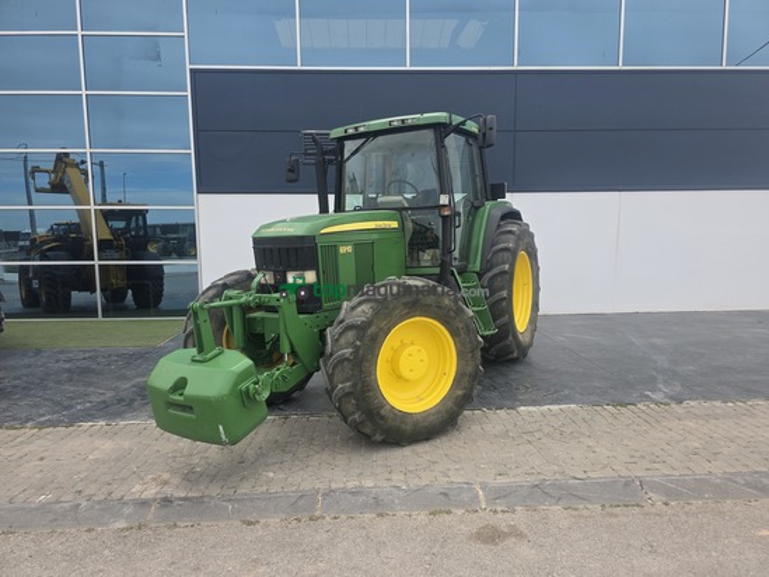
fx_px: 511
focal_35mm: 23
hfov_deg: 73.9
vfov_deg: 58.9
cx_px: 384
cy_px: 288
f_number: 1.7
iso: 80
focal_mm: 6.3
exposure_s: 1/2686
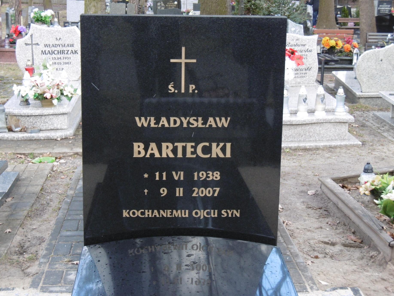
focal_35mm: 66
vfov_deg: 22.2
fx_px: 751
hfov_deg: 29.4
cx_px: 185
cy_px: 138
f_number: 4.2
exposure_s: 1/60
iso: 160
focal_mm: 10.5
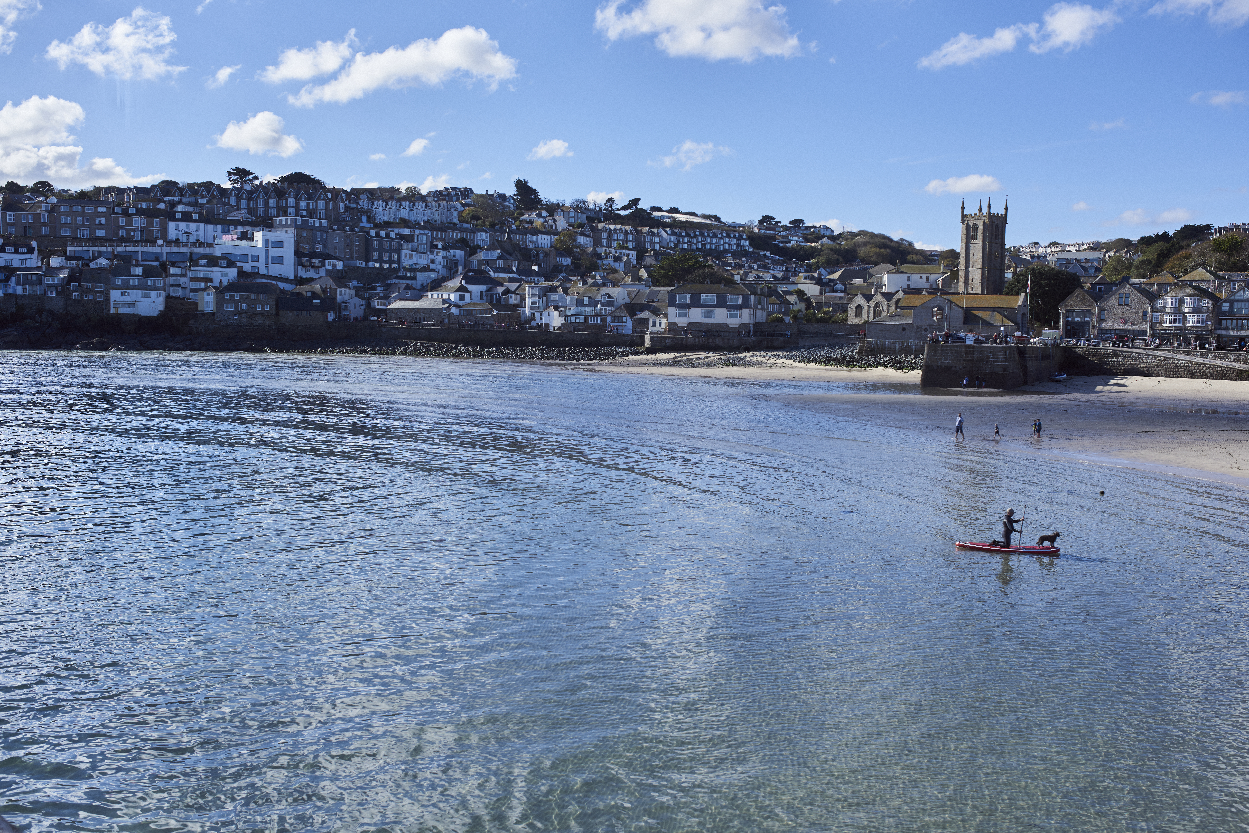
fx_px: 1215
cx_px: 624
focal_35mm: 35
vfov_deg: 37.9
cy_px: 416
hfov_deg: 54.4
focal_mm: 35
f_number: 4.5
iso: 160
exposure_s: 1/1600
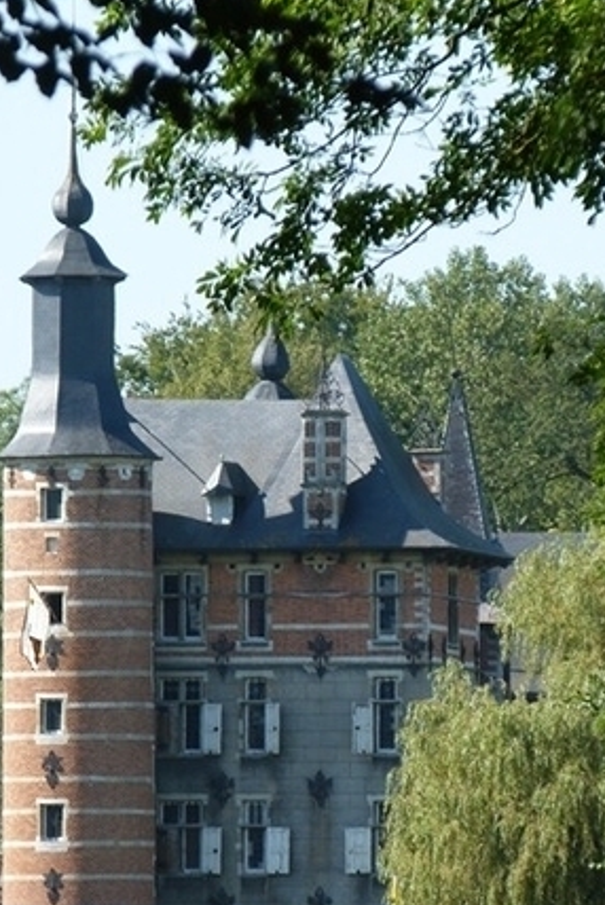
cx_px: 319
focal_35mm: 638
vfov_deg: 3.2
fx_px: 16056
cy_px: 611
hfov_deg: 2.2
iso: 80
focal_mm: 78.9
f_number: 4.3
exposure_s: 1/200
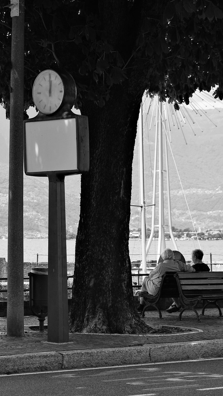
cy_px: 198
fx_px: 1377
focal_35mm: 131
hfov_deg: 9.2
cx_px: 7
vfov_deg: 16.4
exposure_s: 1/350
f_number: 5.6
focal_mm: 55
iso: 320
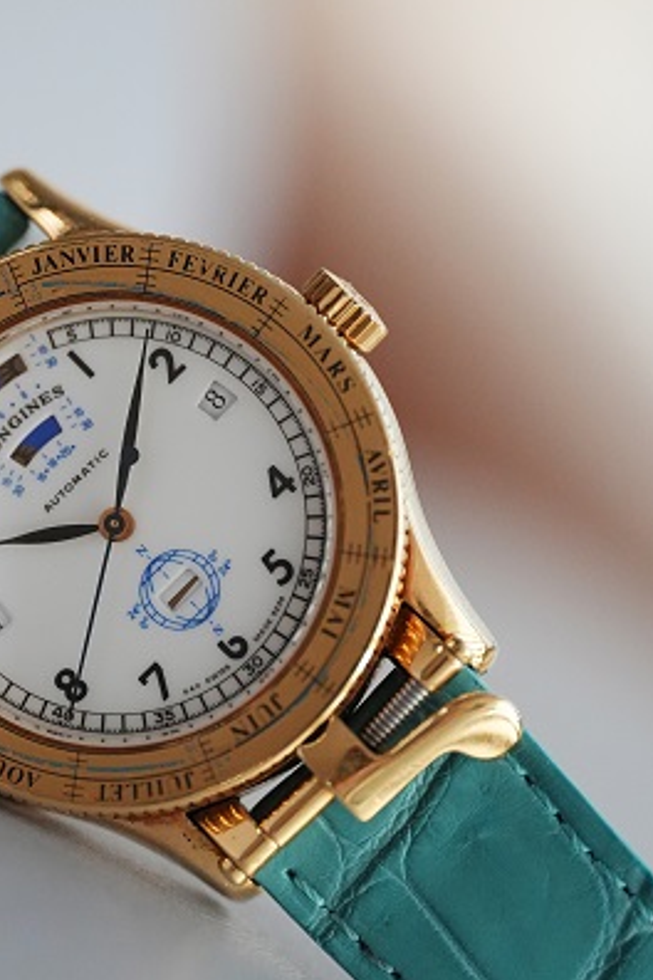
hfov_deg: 7.4
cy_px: 521
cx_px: 101
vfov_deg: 11.1
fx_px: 5060
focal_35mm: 186
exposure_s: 1/250
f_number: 2.8
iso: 6400
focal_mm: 105
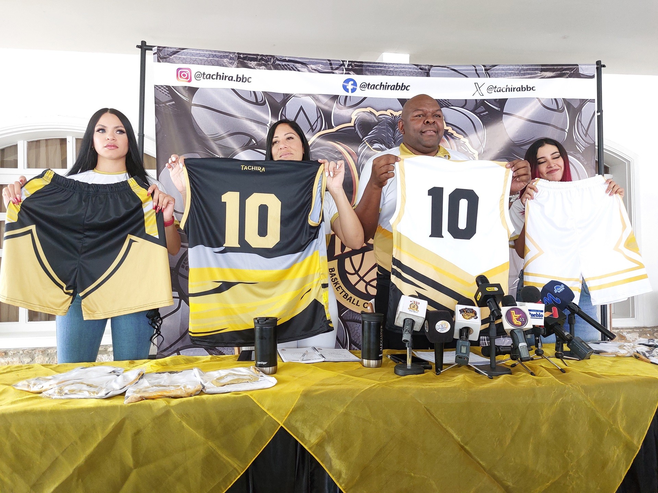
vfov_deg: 54.9
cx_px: 329
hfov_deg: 69.4
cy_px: 246
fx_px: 475
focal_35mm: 25
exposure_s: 1/100
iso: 200
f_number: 1.8
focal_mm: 5.23
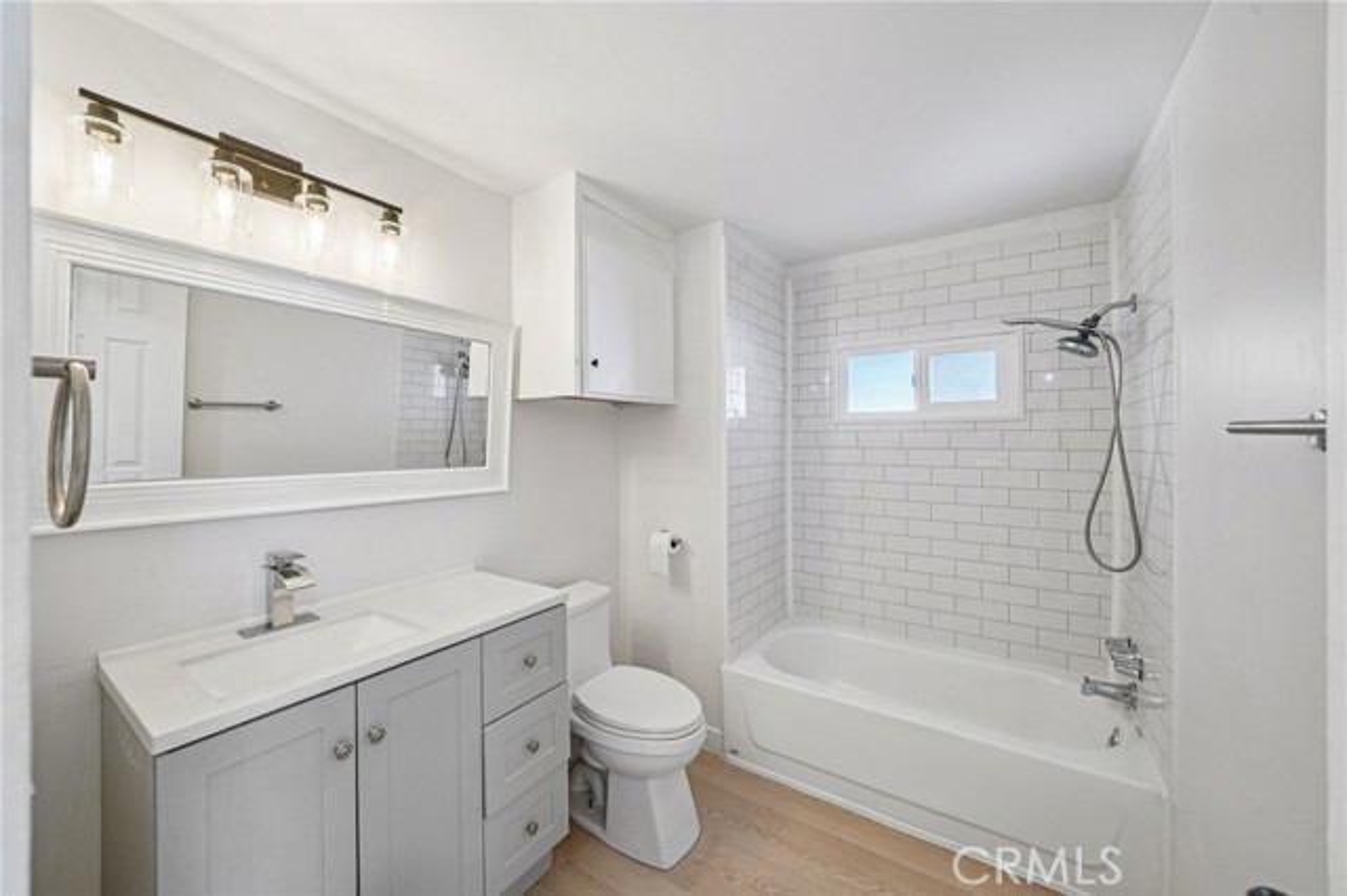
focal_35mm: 13
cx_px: 674
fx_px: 486
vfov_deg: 85.4
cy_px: 448
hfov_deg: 108.4
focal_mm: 13
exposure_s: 1/20
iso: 400
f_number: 8
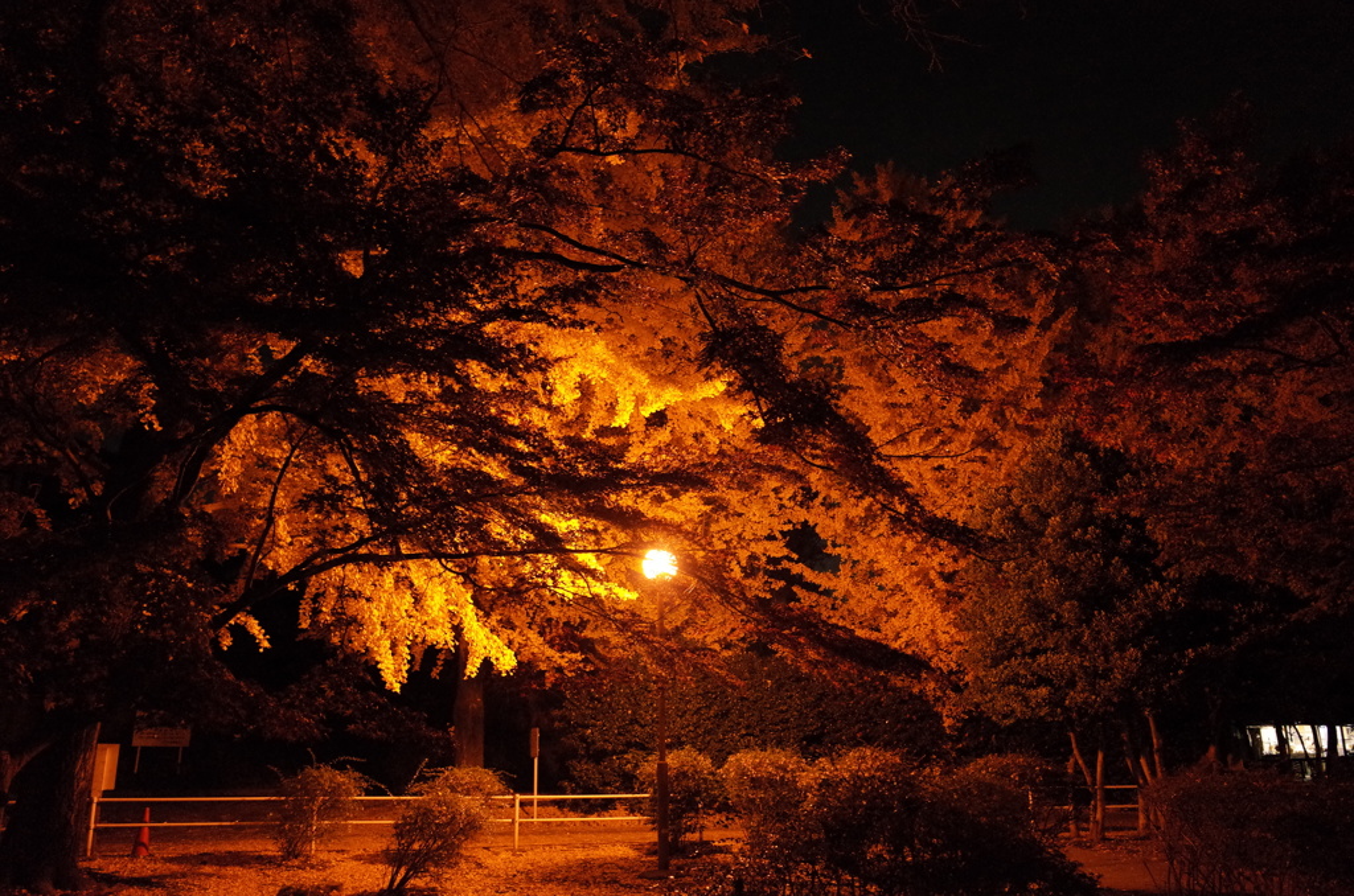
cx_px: 677
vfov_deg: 46.2
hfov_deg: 65.6
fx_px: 1051
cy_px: 448
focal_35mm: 28
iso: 3200
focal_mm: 18.3
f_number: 2.8
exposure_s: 1/30
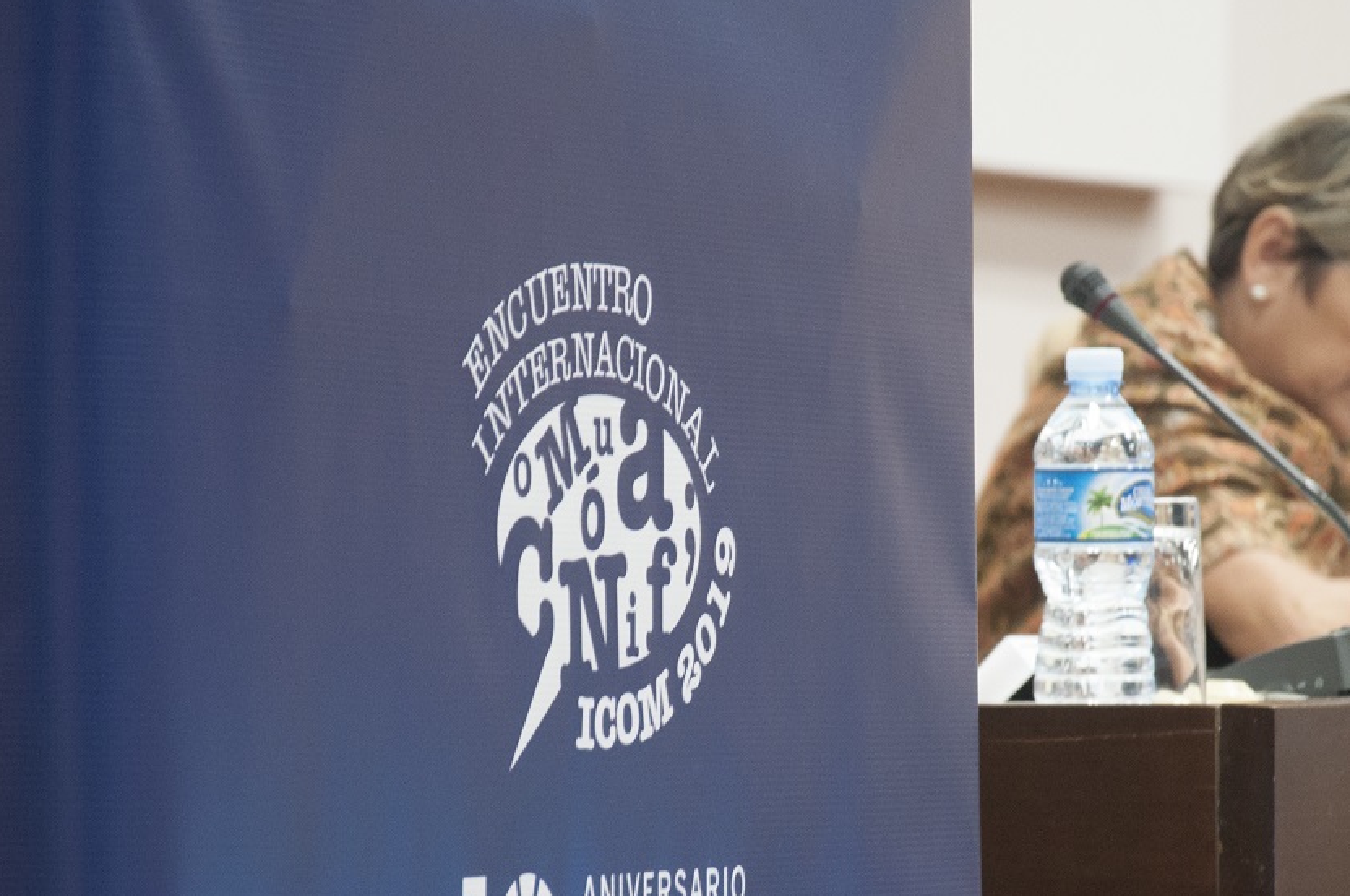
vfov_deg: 5.6
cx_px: 794
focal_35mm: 244
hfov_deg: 8.5
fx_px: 9127
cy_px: 637
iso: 1600
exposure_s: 1/30
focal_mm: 105
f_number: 5.6
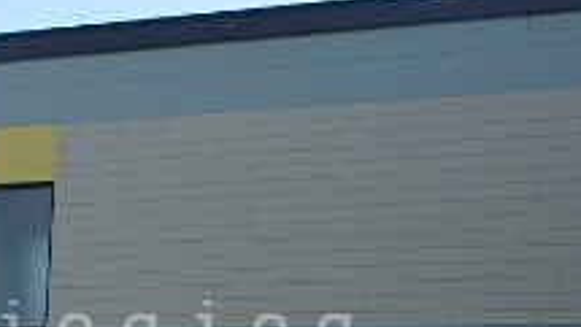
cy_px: 332
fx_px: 1048
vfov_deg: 17.3
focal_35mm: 68
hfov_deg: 30.7
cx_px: 181
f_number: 3.5
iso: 125
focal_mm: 3.7
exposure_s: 1/800
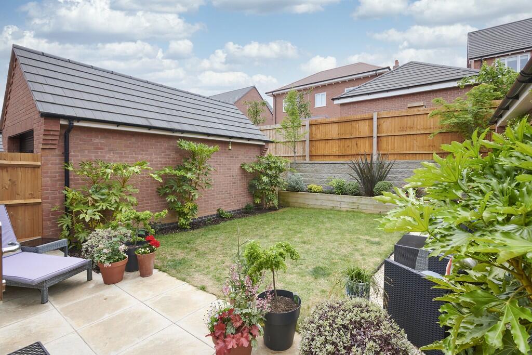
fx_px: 251
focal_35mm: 17
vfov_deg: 70.5
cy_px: 178
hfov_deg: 93.3
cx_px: 266
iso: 400
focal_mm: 17
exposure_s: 1/400
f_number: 9
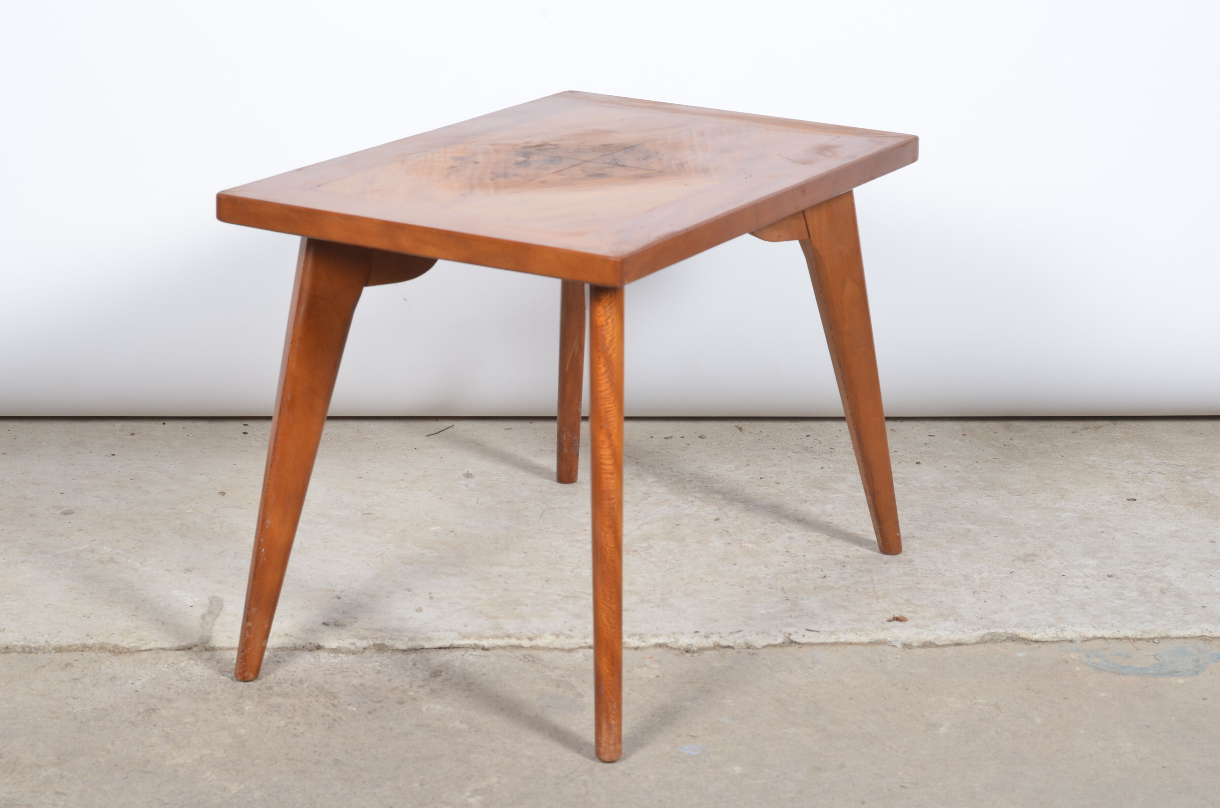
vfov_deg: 18.1
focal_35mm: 75
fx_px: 2536
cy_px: 404
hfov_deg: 27.0
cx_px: 610
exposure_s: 1/125
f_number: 11
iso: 100
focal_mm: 50
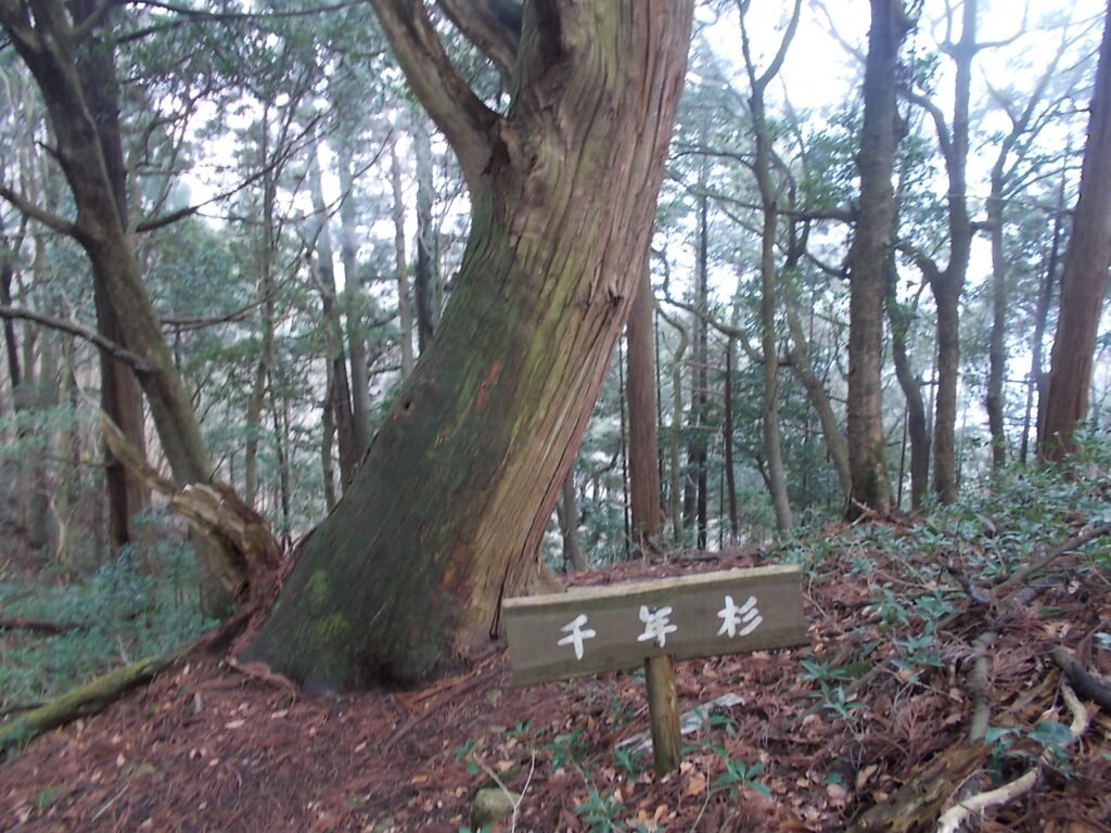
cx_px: 556
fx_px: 834
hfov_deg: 67.3
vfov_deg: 53.1
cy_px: 416
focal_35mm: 26
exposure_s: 1/25
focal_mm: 4.6
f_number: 3.2
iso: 80
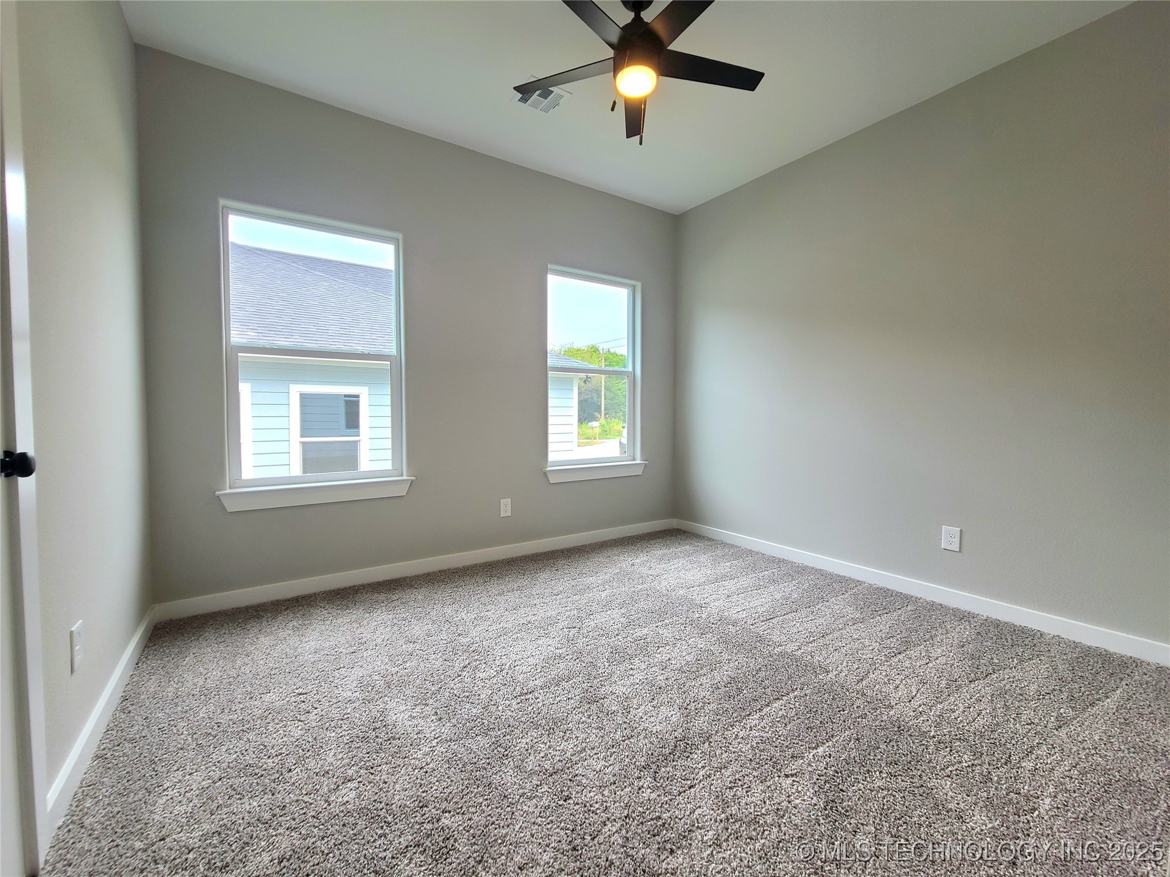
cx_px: 585
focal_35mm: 13
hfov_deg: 106.2
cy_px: 438
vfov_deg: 89.9
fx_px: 439
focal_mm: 2.2
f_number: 2.2
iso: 64
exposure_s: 1/120
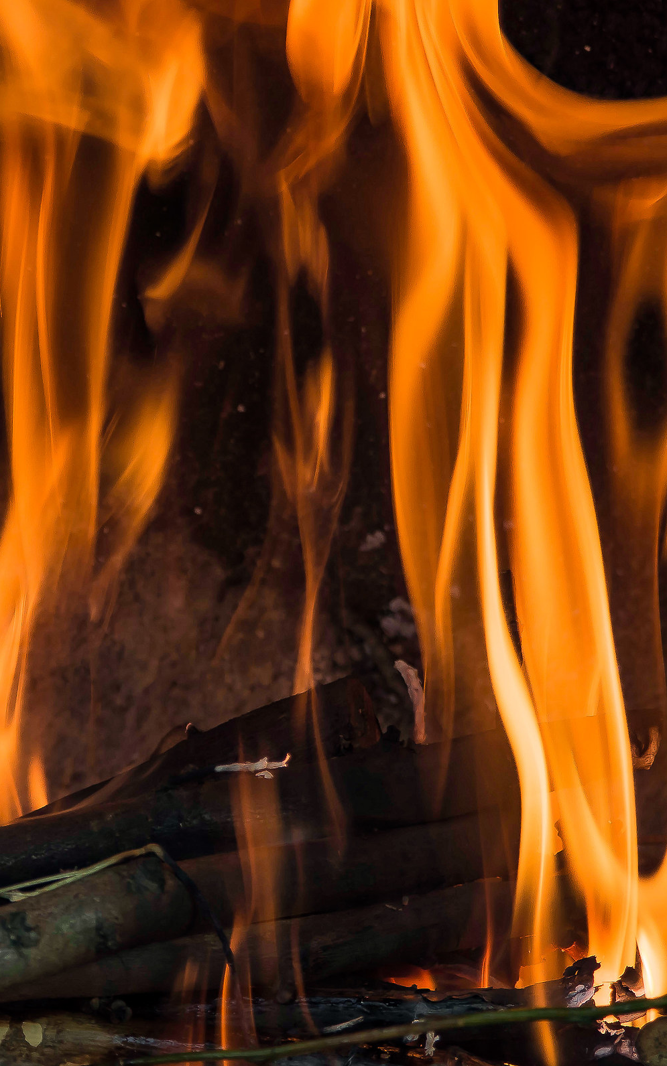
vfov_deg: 8.7
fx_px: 7009
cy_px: 533
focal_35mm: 241
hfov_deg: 5.4
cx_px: 31
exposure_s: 1/125
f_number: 5.6
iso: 100
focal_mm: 105
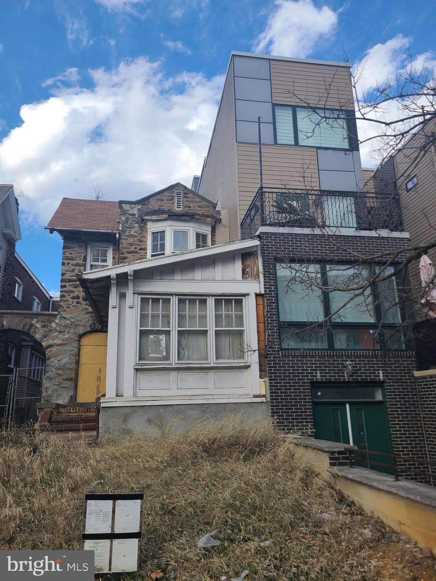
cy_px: 290
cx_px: 218
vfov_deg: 67.3
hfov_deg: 53.1
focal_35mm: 26
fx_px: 437
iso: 40
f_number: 1.8
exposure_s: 1/1347
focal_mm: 5.4
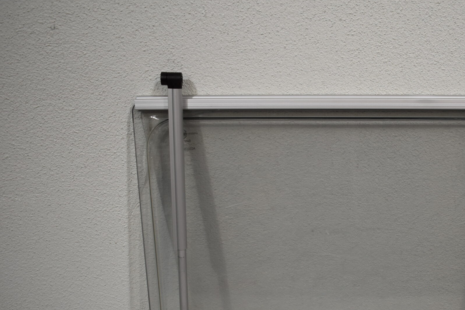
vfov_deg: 25.3
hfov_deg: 36.5
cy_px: 227
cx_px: 359
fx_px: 685
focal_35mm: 53
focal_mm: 22
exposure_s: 1/250
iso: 400
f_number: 3.8
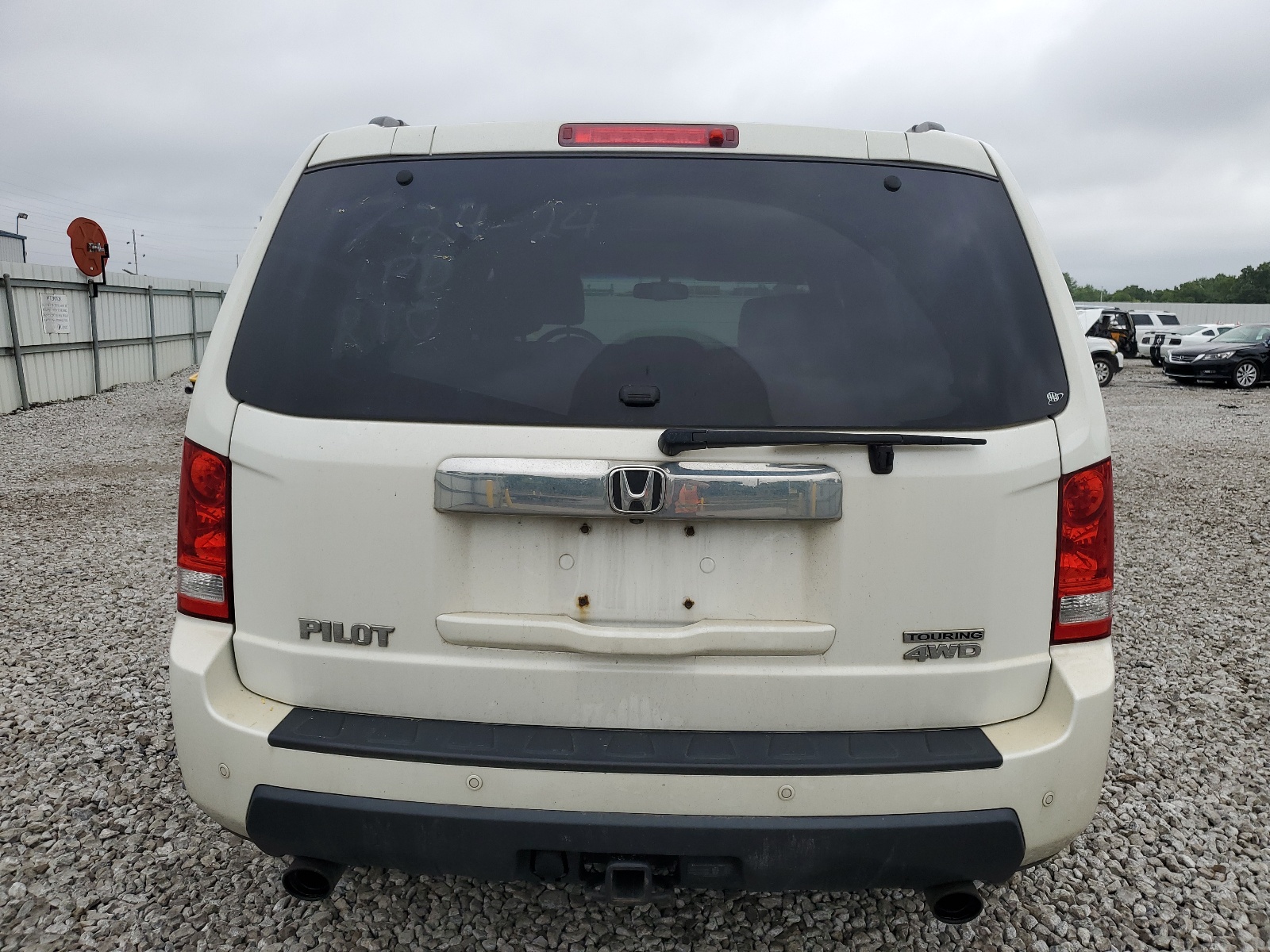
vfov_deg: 53.1
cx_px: 635
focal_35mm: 26
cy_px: 476
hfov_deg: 67.3
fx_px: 954
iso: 50
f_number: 1.5
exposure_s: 1/1667
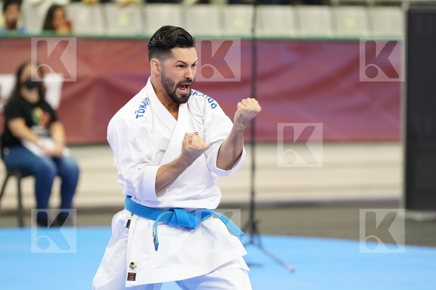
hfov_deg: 6.9
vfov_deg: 4.6
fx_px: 3633
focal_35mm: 300
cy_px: 145
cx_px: 218
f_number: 2.8
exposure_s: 1/500
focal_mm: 200
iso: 2500
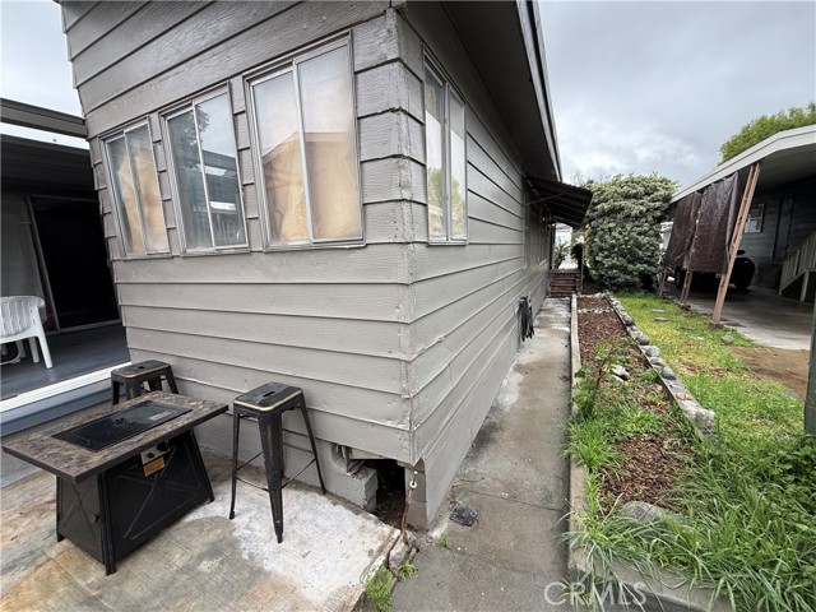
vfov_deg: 85.7
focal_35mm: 14
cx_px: 408
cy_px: 306
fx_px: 330
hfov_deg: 102.1
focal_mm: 2.22
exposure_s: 1/277
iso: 50
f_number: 2.2
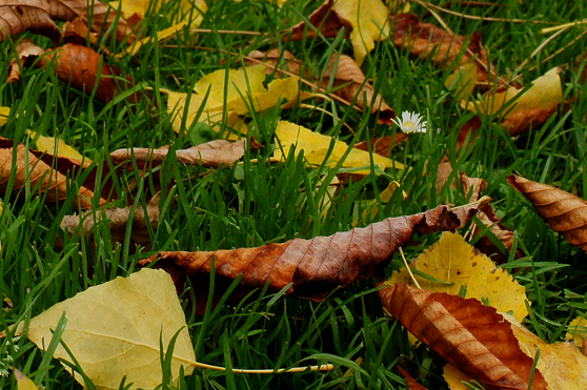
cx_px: 118
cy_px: -41
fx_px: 1971
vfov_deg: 11.1
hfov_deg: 16.8
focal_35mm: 121
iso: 800
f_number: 8
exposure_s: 1/40
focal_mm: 30
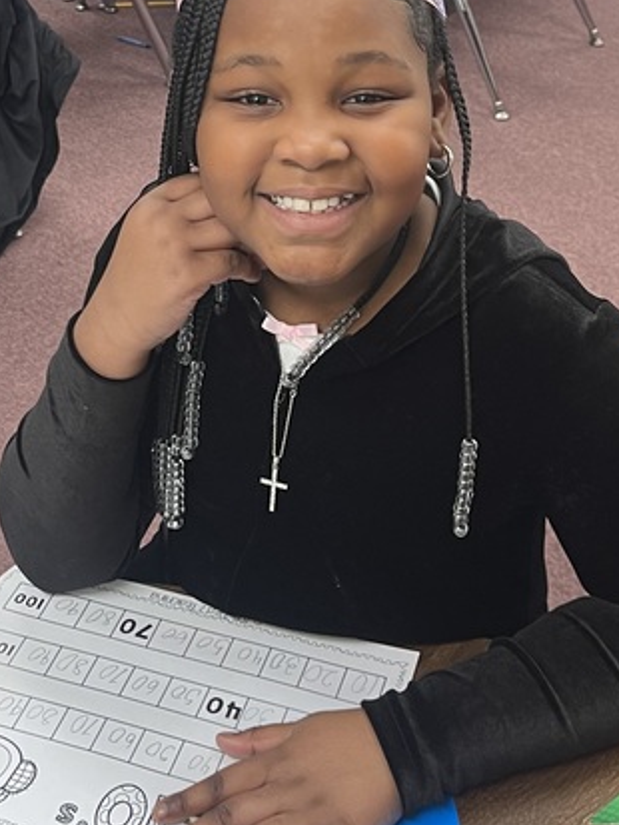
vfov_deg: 29.7
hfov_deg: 23.6
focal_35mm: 62
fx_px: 1477
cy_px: 64
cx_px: 262
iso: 80
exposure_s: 1/60
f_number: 1.6
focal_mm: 5.1
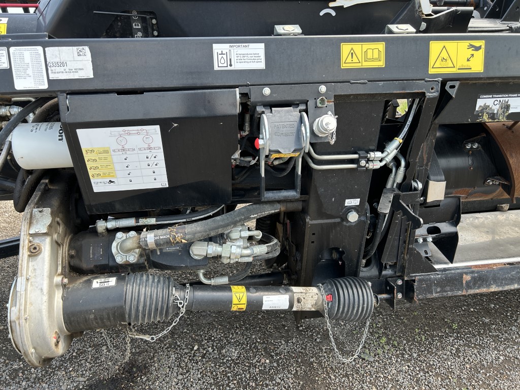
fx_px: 391
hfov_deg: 67.3
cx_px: 260
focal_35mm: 26
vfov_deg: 53.1
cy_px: 195
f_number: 1.5
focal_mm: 5.7
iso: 50
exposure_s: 1/521
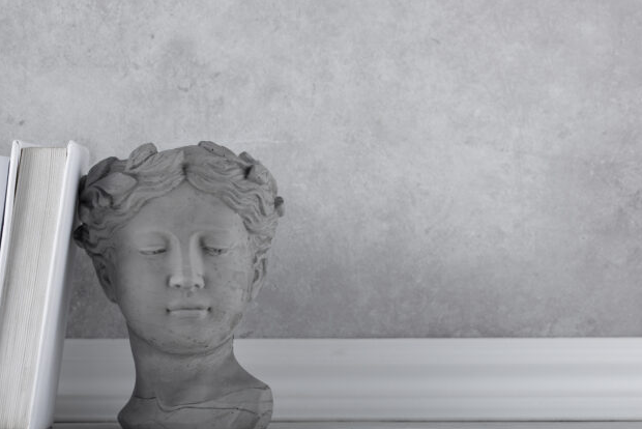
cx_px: 280
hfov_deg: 15.8
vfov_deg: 10.6
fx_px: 2319
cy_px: 198
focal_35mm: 130
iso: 100
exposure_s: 1/100
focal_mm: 105
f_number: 9
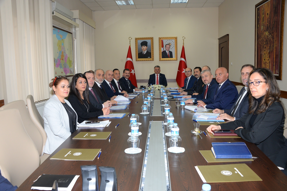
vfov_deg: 46.4
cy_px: 96
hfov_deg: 65.5
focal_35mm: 28
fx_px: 223
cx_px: 144
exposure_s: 1/60
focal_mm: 28
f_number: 8
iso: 1250
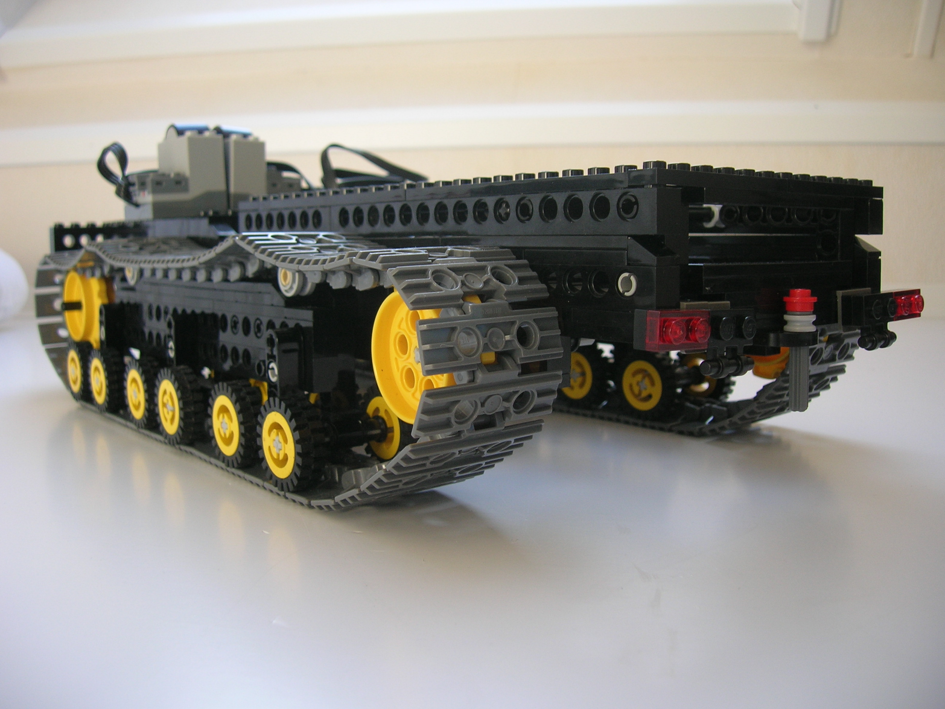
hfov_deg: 54.0
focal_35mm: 34
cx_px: 472
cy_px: 354
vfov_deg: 41.8
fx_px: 928
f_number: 2.9
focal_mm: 5.7
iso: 50
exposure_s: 1/57.7
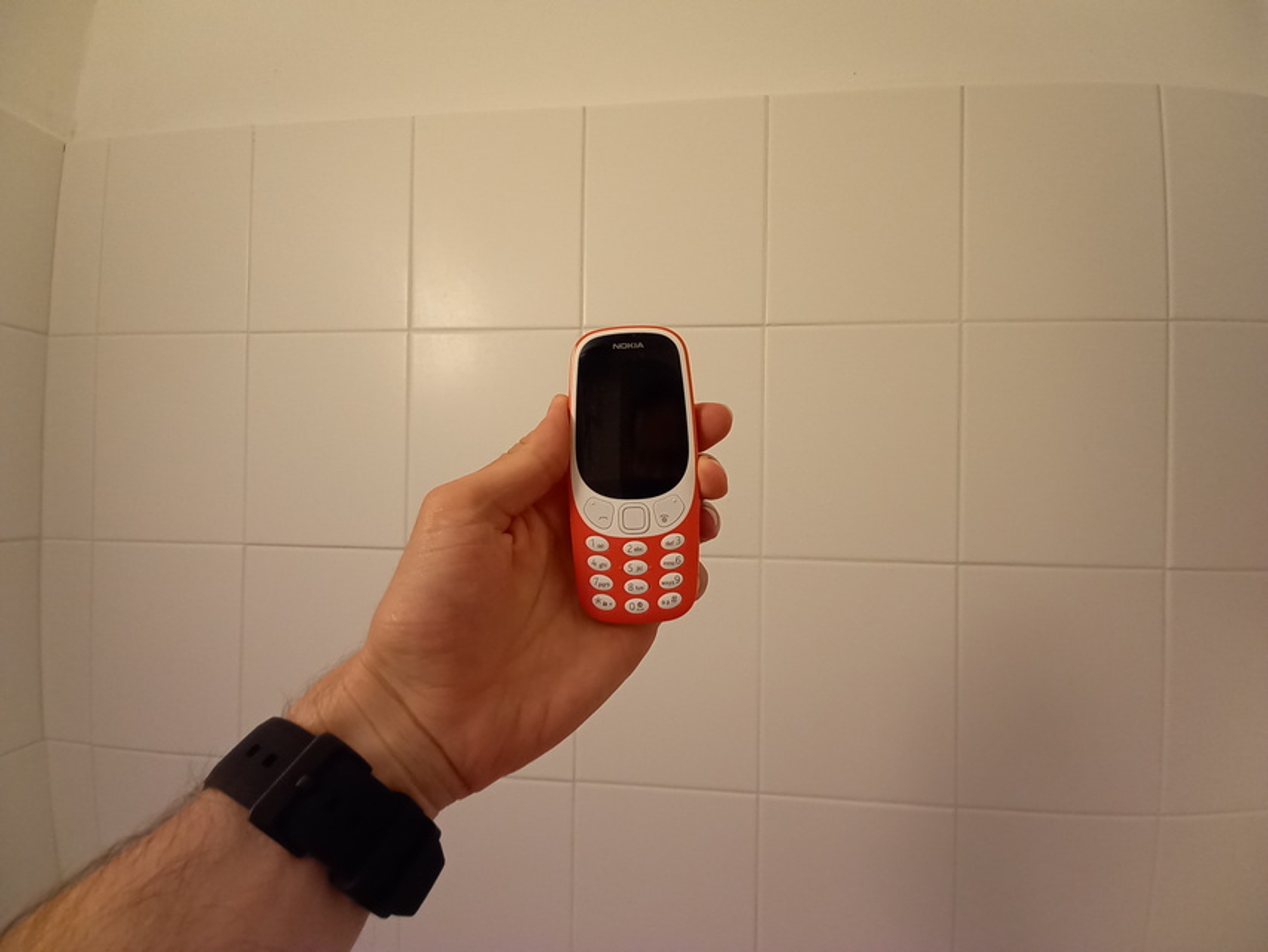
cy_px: 476
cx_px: 634
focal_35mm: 13
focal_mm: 1.42
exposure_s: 1/25
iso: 250
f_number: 2.2
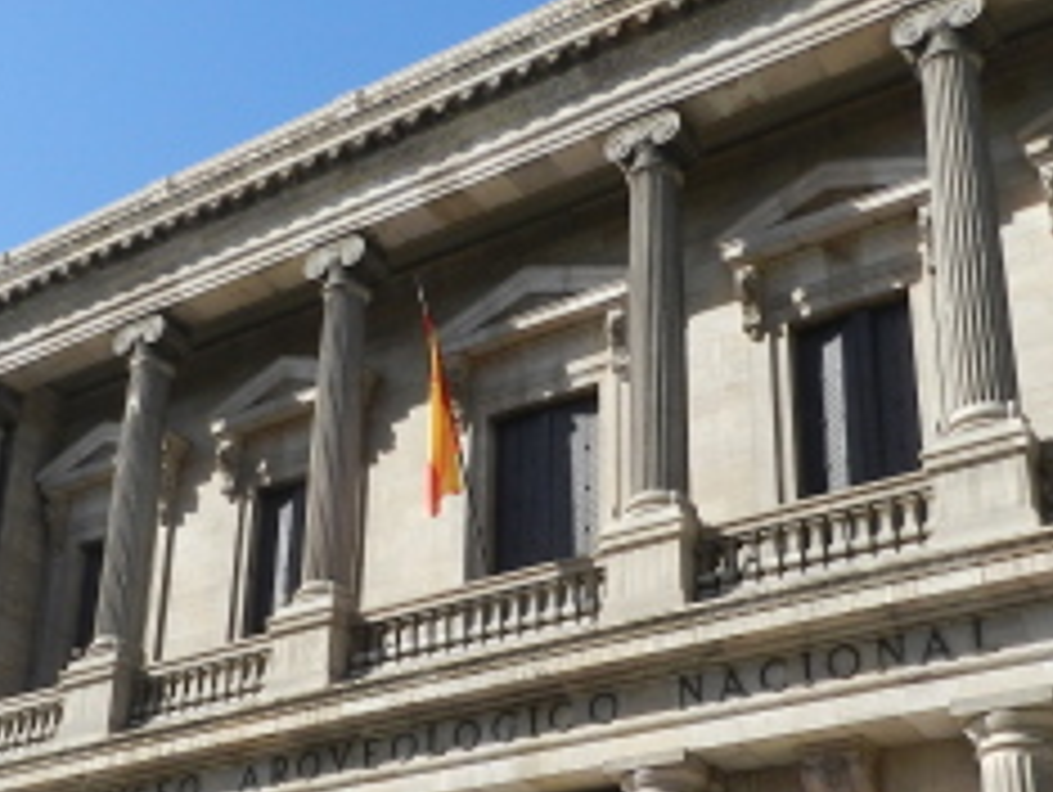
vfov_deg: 26.2
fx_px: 1675
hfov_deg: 34.7
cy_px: 612
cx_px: 378
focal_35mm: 55
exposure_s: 1/800
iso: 160
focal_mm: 4
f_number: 4
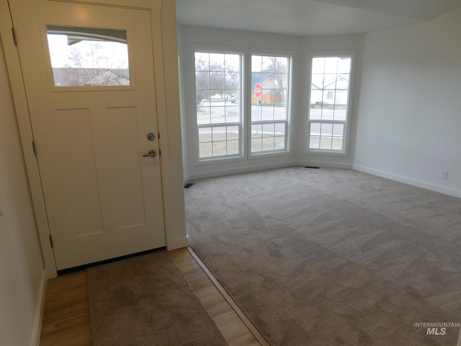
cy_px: 173
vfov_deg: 58.9
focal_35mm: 23
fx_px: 306
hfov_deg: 73.9
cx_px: 230
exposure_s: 1/80
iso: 125
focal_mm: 4
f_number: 3
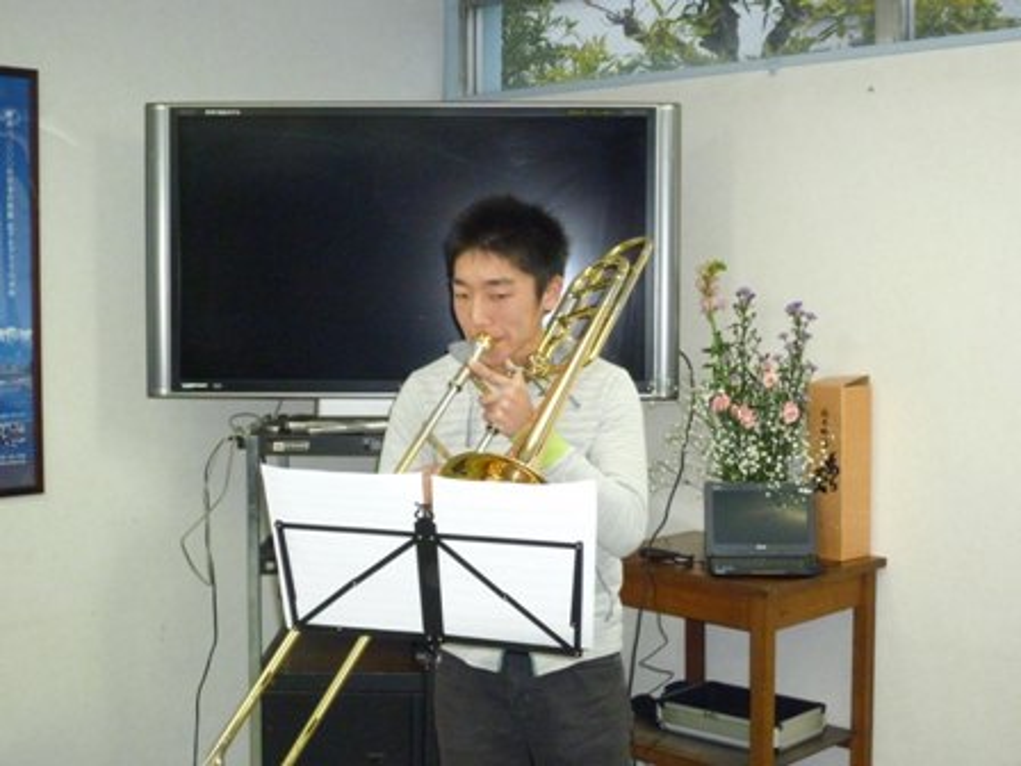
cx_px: 510
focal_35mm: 53
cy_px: 383
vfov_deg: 27.5
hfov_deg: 36.2
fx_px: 1563
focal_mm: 9.3
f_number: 4.3
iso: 500
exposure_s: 1/40
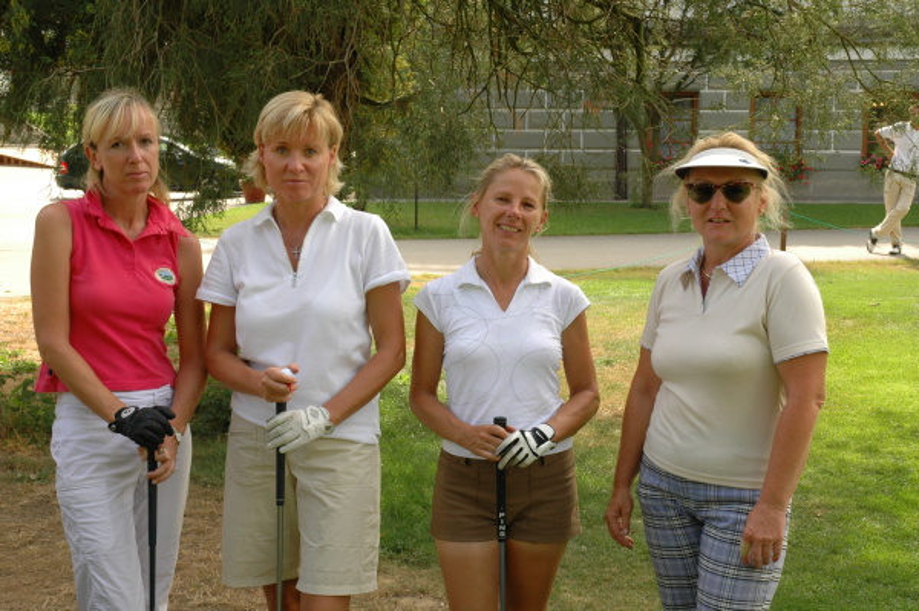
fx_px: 1454
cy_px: 306
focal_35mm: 57
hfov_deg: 35.1
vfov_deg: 23.7
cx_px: 460
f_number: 9
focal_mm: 38
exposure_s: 1/125
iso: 400
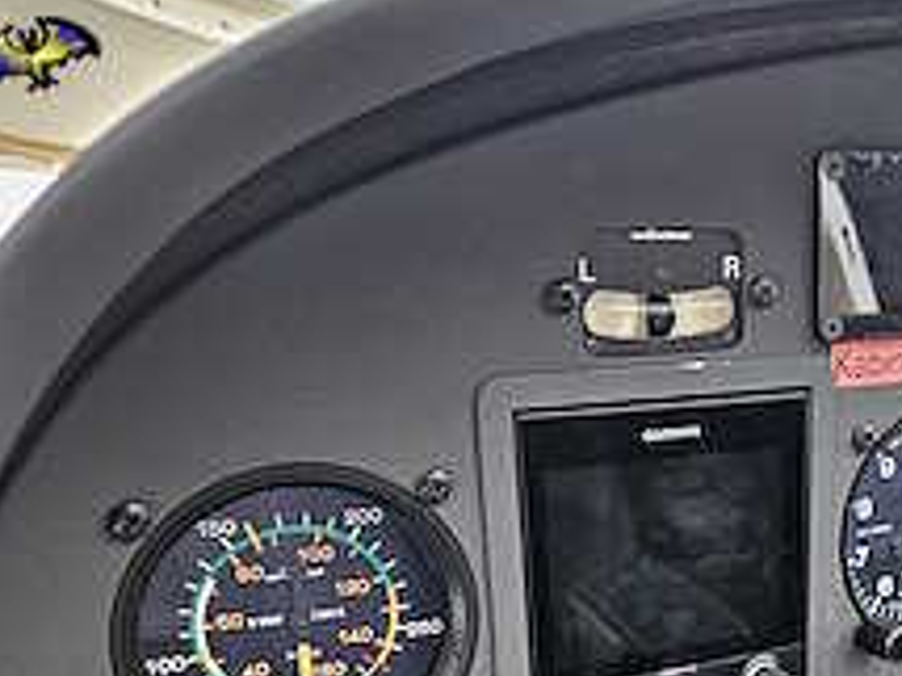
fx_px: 1172
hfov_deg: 39.2
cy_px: 611
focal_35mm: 45
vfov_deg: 30.7
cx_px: 806
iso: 80
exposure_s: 1/180
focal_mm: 5.4
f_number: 1.8
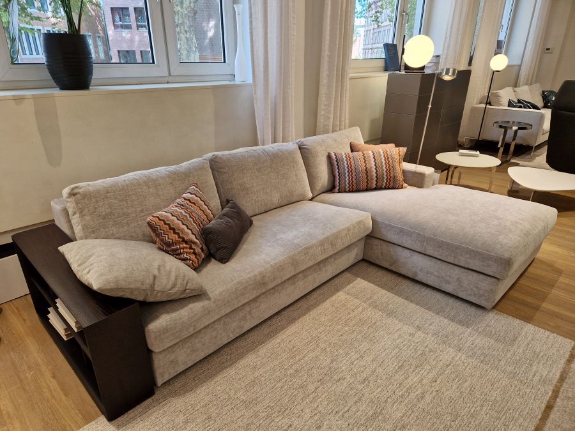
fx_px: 382
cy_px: 216
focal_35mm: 23
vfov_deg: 58.9
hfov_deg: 73.9
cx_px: 288
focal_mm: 5.4
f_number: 1.8
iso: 64
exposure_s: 1/100
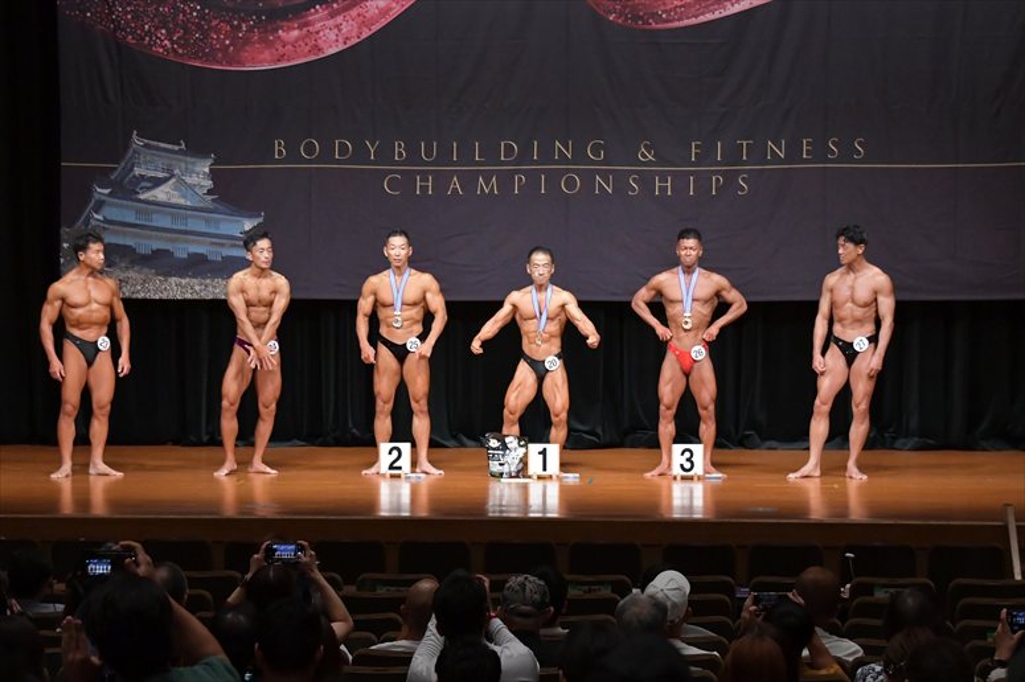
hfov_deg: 16.7
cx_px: 512
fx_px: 3500
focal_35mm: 123
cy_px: 341
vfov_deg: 11.1
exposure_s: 1/400
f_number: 5.6
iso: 5000
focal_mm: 82
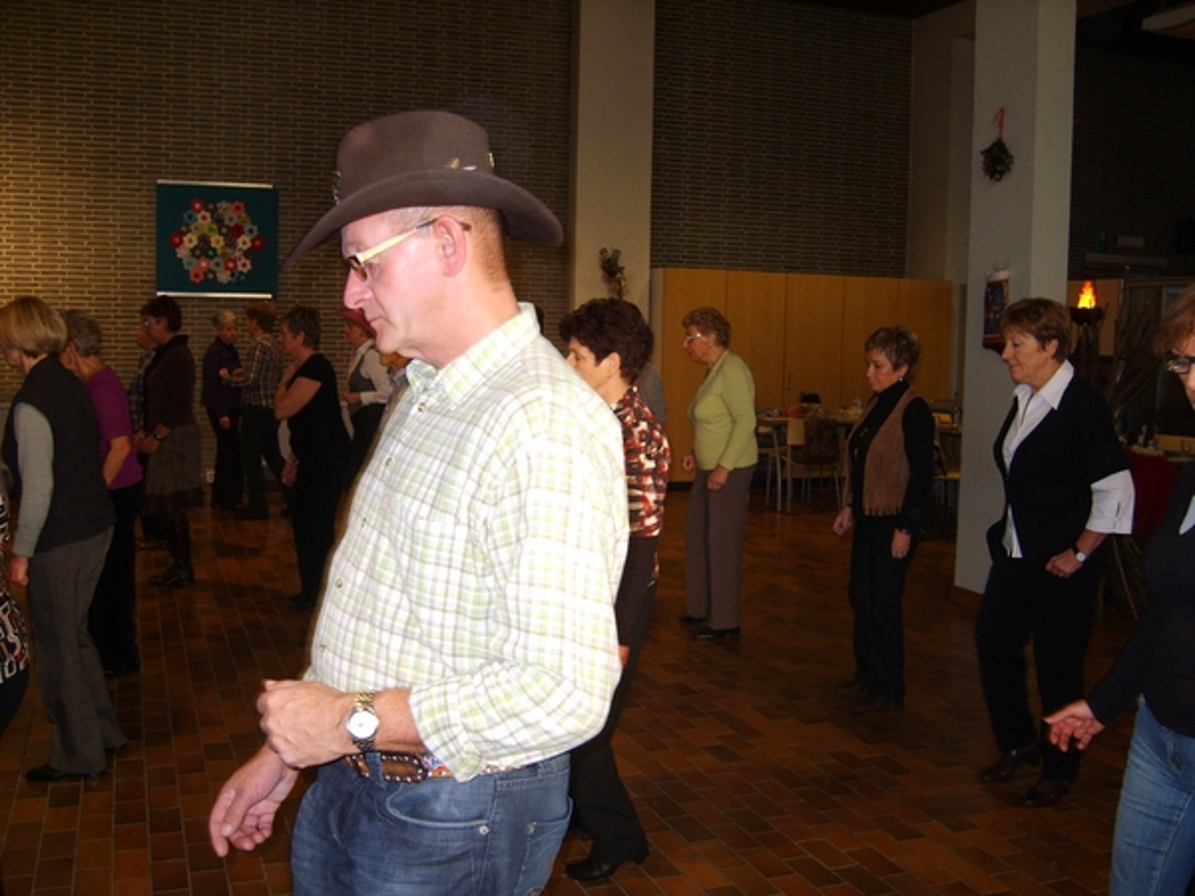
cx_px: 598
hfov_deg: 52.6
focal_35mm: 35
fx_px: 1208
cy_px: 448
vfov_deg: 40.7
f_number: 2.8
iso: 100
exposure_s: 1/30
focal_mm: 7.4
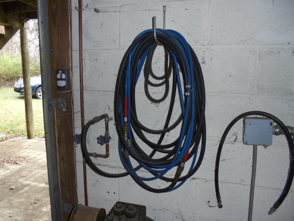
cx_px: 147
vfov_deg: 53.1
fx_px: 221
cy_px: 110
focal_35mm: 26
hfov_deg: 67.3
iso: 200
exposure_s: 1/30
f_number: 3.5
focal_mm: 4.6
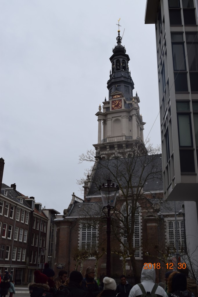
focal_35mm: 39
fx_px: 322
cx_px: 99
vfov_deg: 49.6
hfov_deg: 34.2
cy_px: 148
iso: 400
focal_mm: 26
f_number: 8
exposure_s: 1/250
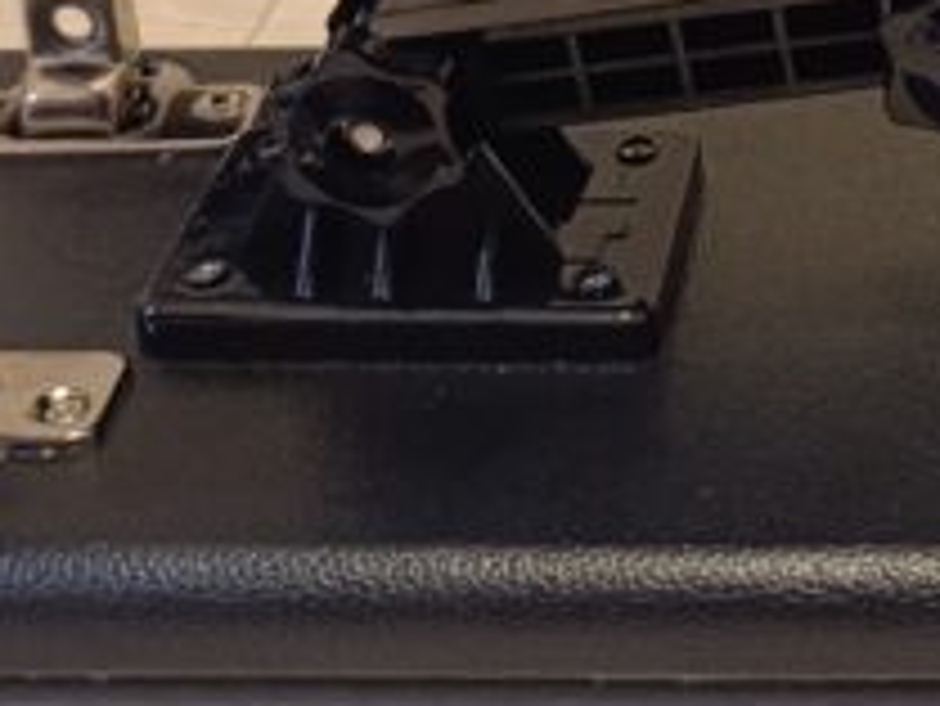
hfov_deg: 21.6
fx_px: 2391
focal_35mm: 88
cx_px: 900
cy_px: -76
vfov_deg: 16.3
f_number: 1.6
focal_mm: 6.14
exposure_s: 1/25
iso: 4000
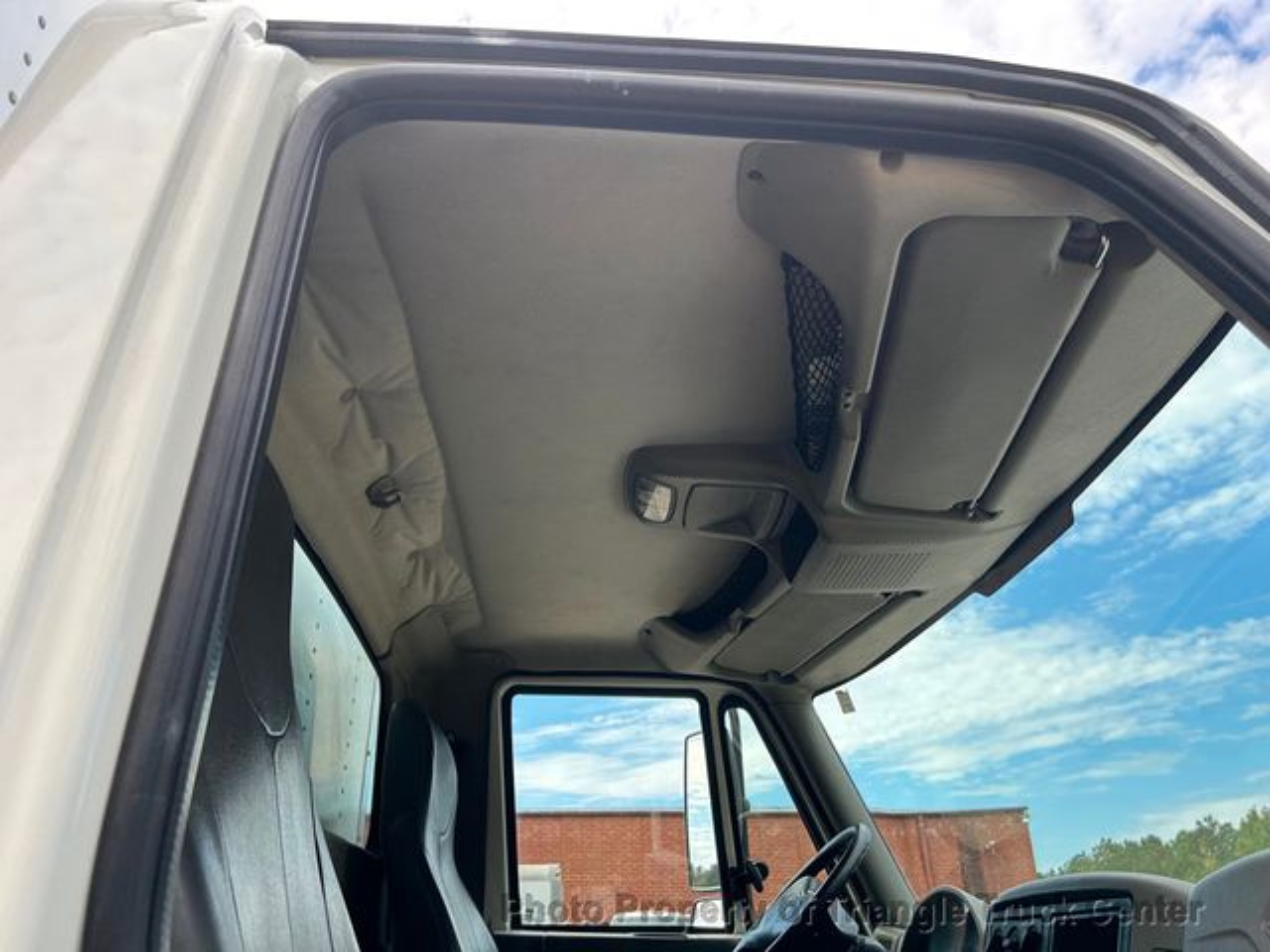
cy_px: 476
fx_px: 954
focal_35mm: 26
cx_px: 635
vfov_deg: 53.1
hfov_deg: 67.3
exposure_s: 1/991
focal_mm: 5.7
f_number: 1.5
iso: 50
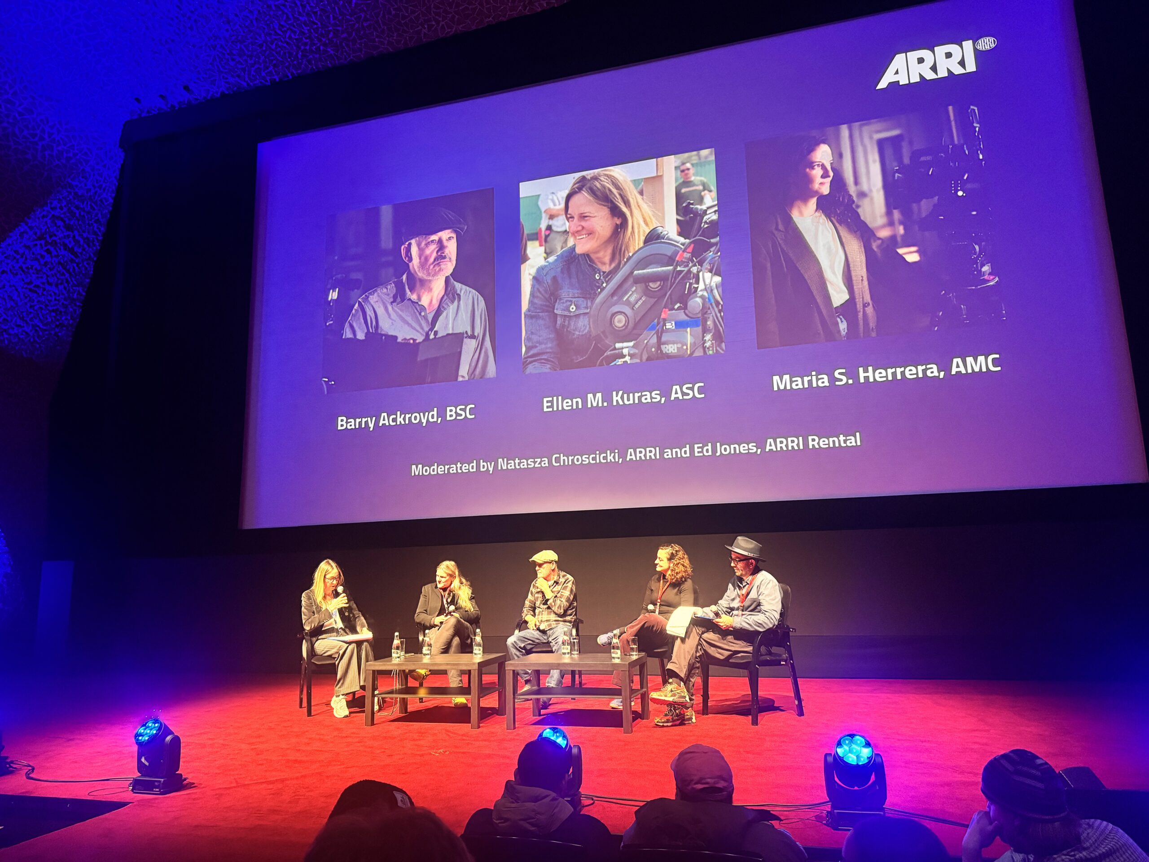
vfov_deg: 56.8
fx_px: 797
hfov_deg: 71.6
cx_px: 574
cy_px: 431
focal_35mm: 24
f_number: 1.78
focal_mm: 6.76
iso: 800
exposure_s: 1/60
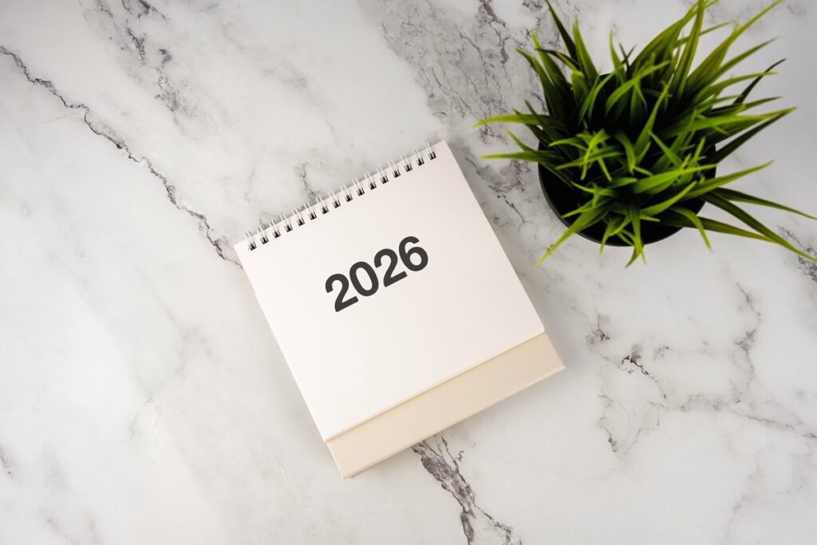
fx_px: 1021
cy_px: 272
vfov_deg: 29.9
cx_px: 408
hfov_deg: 43.6
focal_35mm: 45
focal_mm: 45
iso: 200
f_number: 8
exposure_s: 1/100
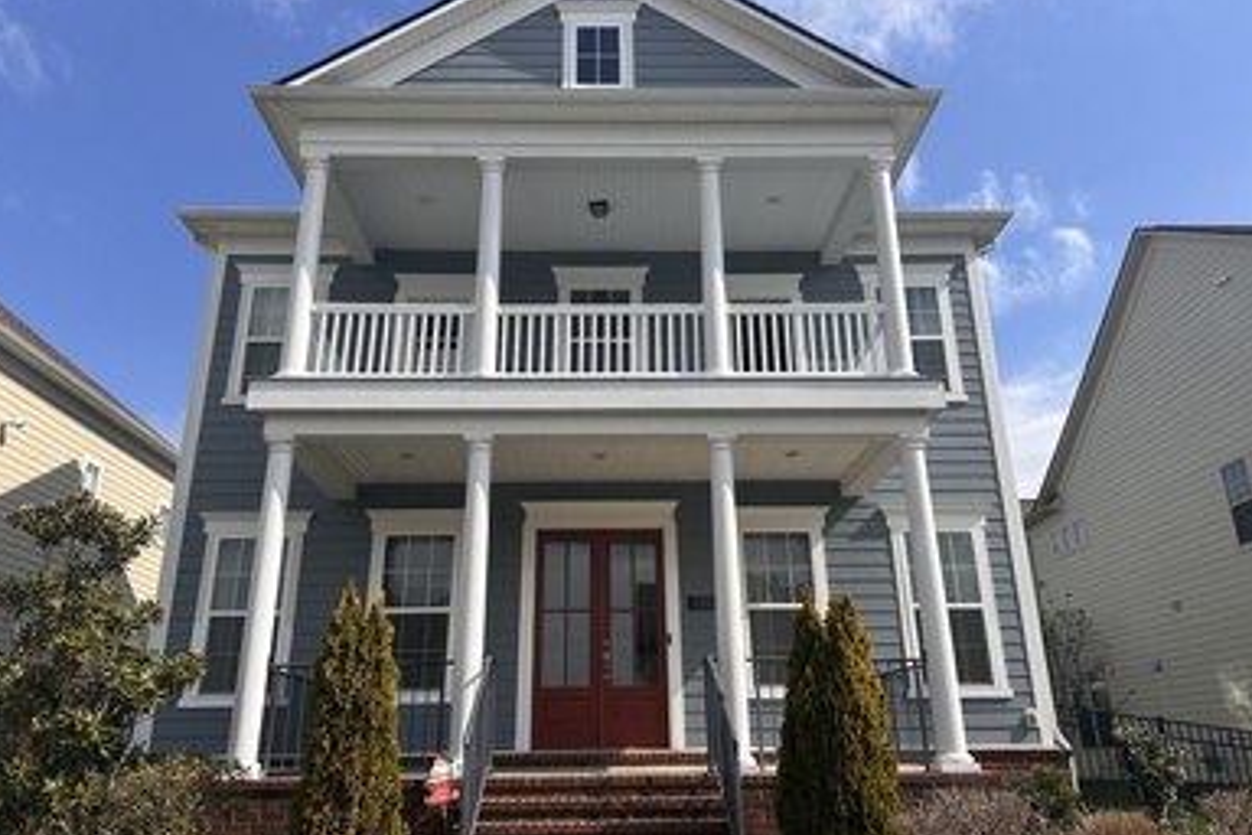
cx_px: 629
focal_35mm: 26
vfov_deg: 49.6
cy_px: 418
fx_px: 904
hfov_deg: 69.4
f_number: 1.78
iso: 80
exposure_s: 1/4762
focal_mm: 6.86
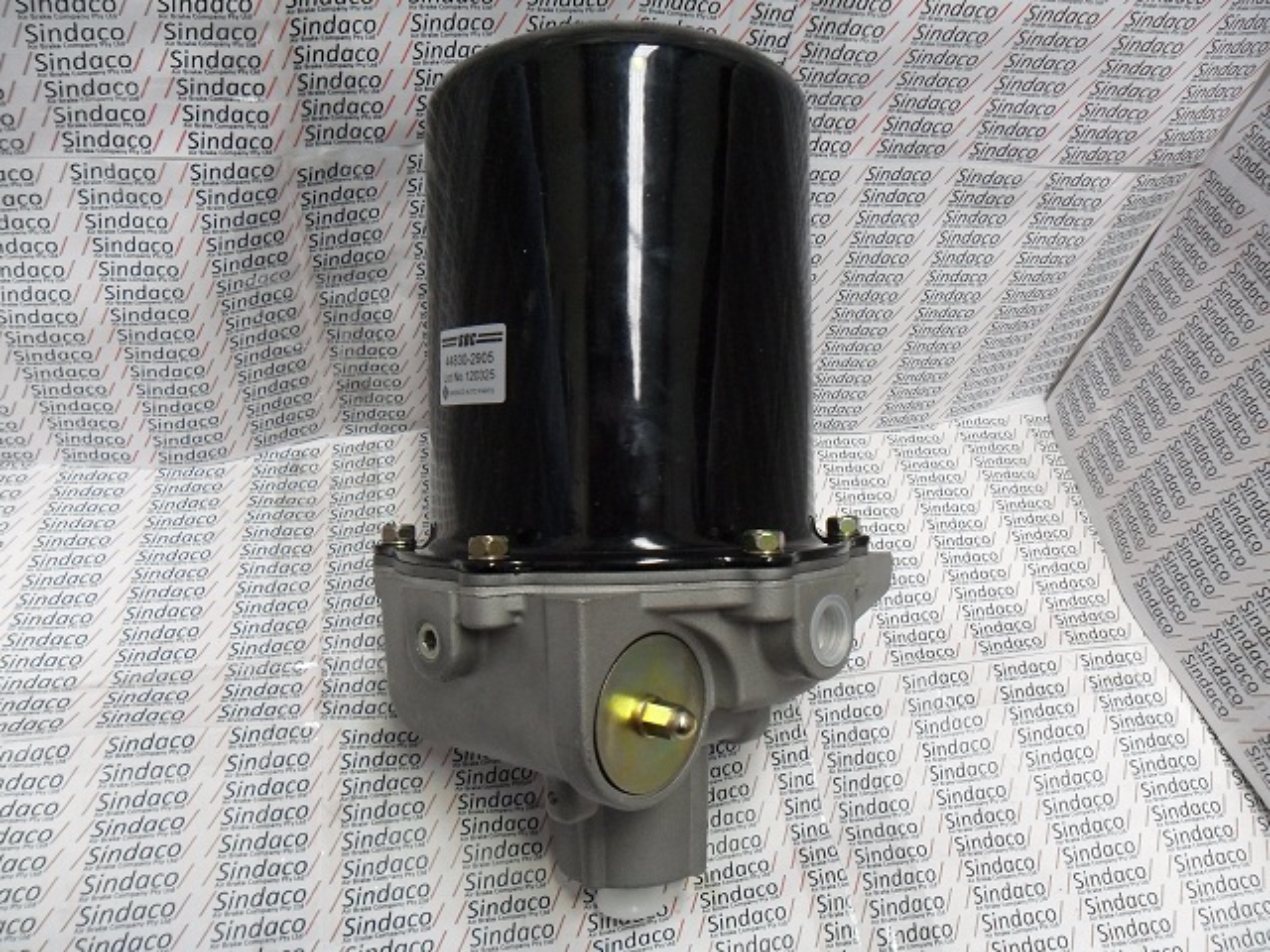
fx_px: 991
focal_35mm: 27
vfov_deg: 51.4
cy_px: 476
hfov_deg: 65.3
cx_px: 635
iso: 160
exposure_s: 1/45
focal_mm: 4.9
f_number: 3.5
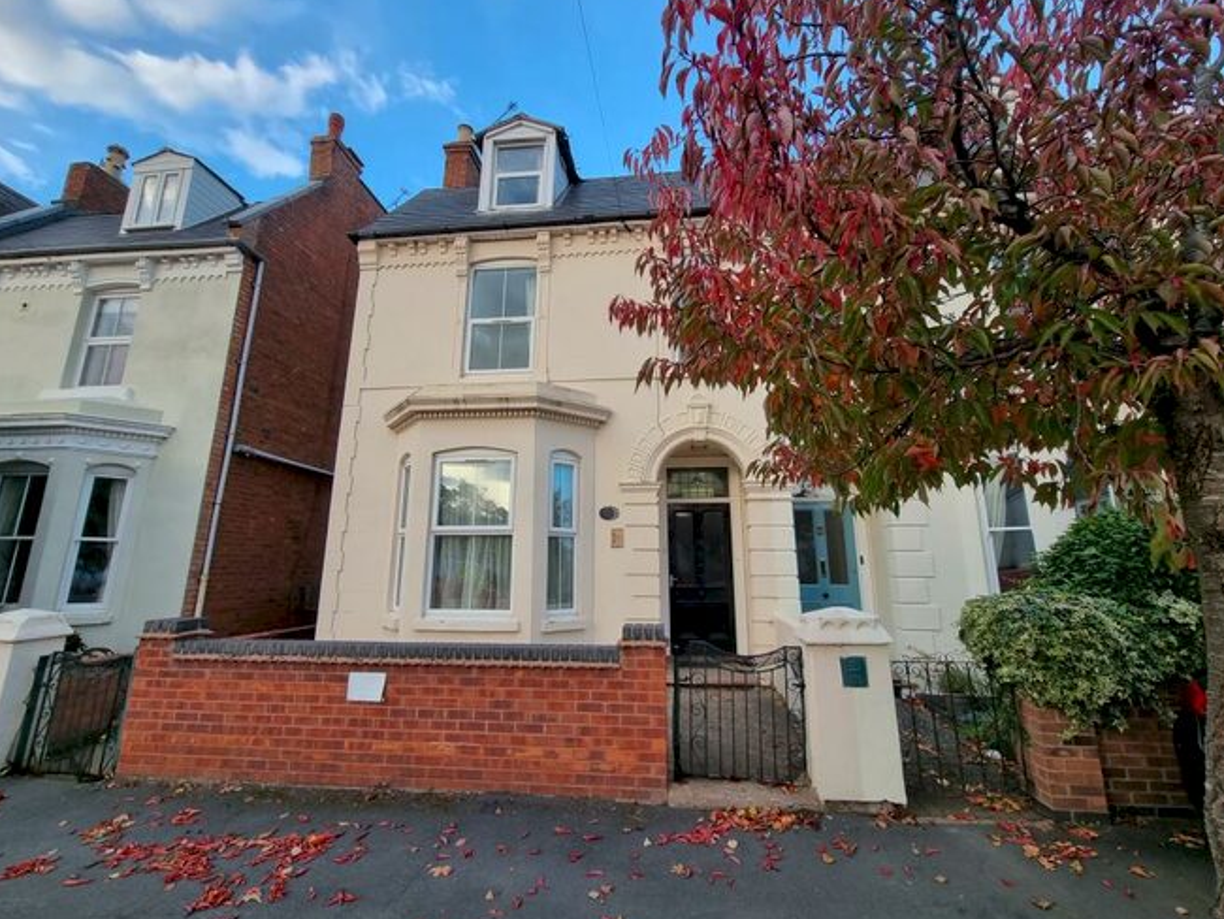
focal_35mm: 14
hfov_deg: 102.0
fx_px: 495
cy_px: 440
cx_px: 612
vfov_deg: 85.7
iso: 50
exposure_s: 1/201
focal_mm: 2.2
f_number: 2.2
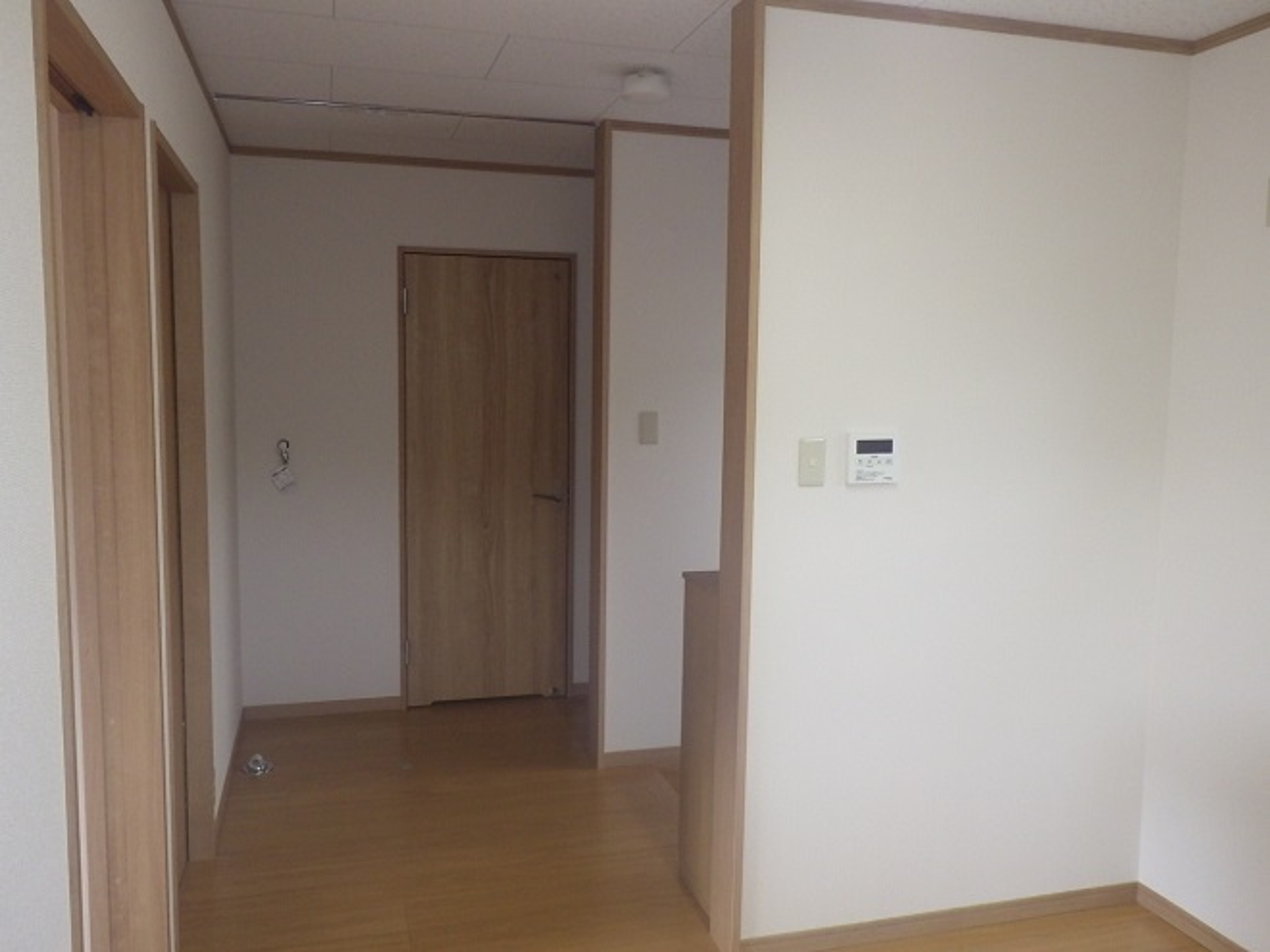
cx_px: 635
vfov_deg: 49.7
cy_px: 476
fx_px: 1027
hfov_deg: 63.4
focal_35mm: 28
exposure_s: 1/60
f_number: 3.5
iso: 320
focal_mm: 5
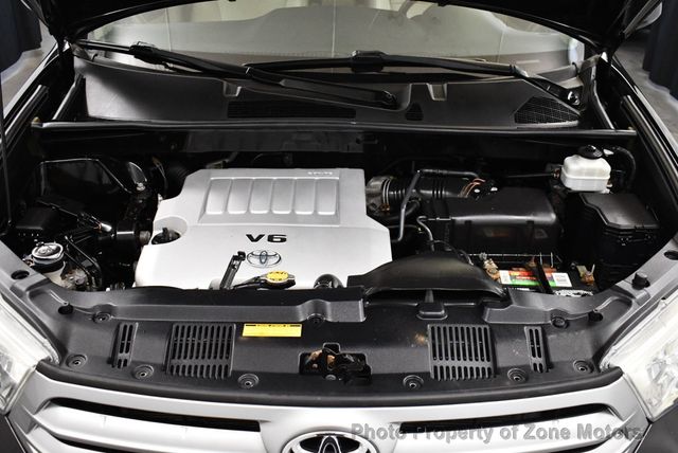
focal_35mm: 36
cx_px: 339
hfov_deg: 53.1
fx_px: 679
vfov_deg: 36.9
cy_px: 226
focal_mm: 18
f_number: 3.5
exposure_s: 1/125
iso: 2000
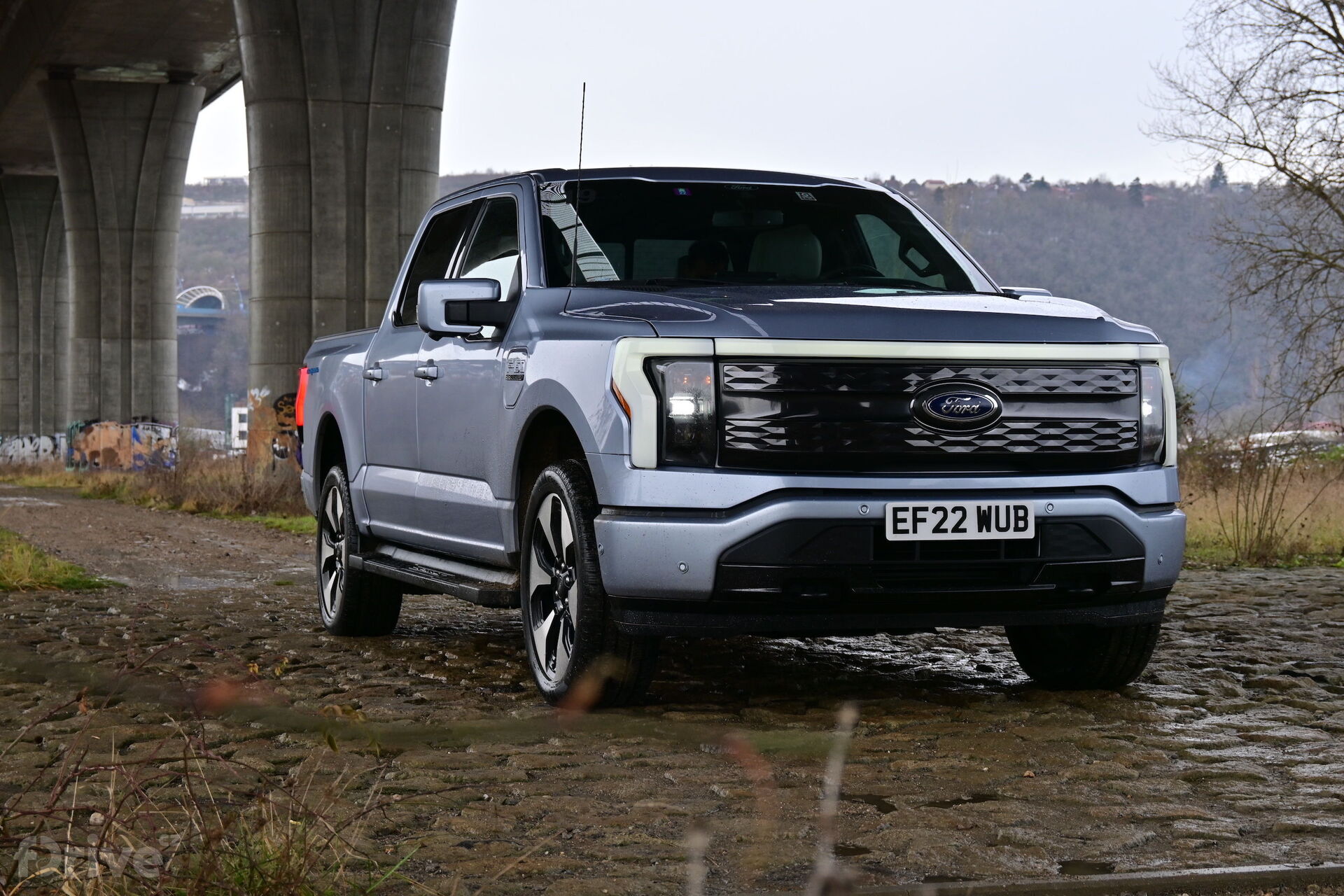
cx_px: 672
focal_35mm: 68
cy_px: 448
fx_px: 2520
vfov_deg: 20.2
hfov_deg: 29.9
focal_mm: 45
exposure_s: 1/80
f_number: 6
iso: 140
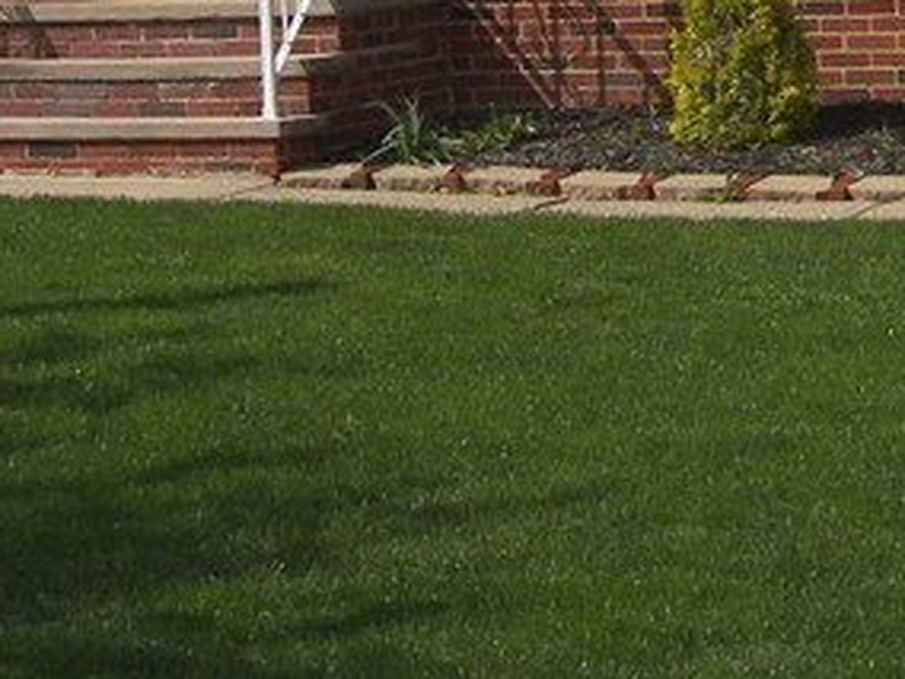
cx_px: 778
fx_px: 3294
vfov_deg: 11.4
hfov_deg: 15.5
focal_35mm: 126
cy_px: -255
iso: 50
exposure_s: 1/1250
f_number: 3.2
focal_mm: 7.4
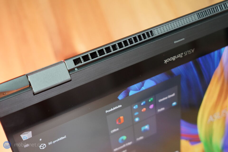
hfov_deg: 34.5
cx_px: 114
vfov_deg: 23.4
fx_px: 367
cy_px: 76
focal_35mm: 58
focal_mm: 58
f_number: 6.3
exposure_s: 1/200
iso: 6400
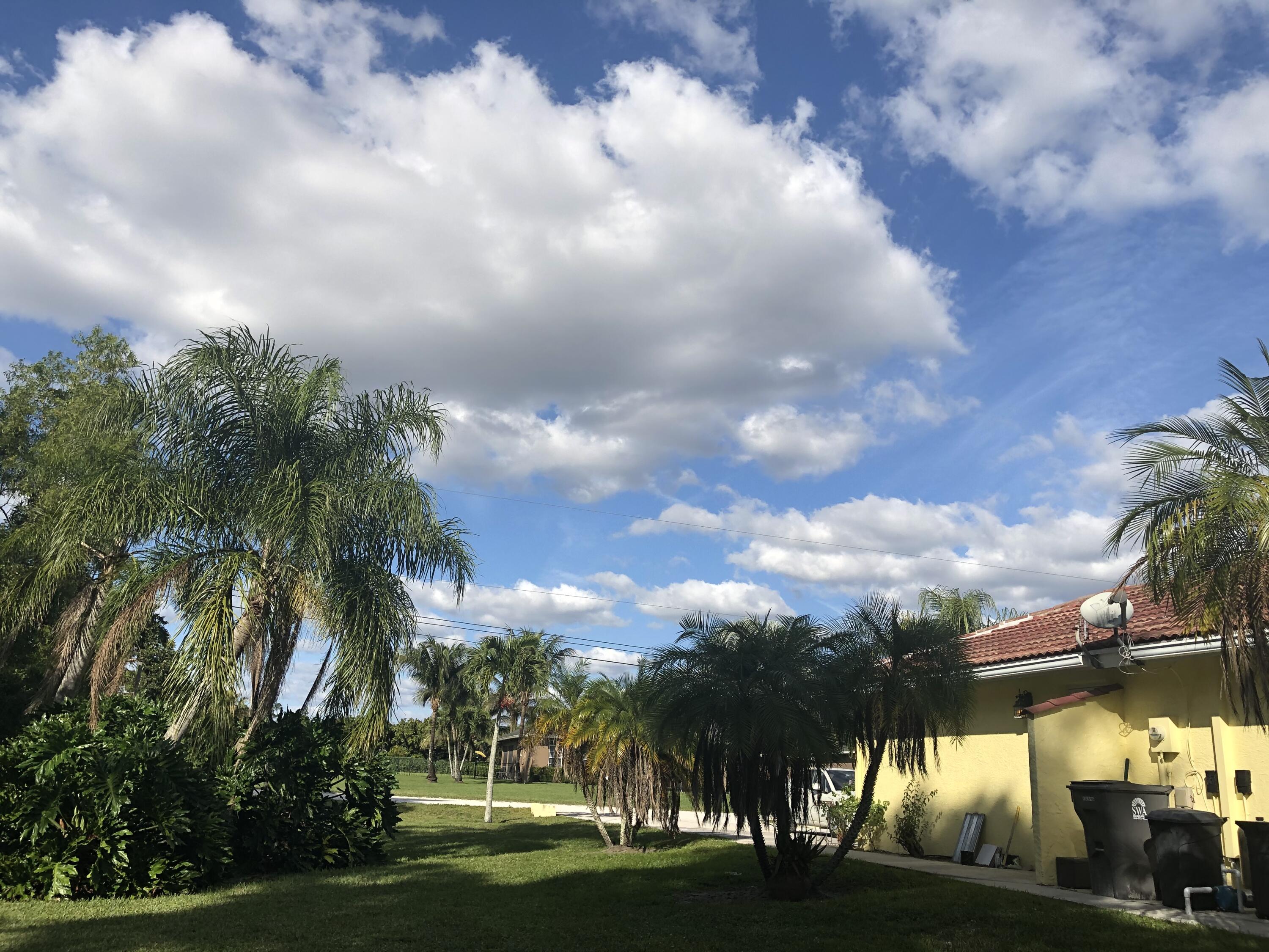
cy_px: 476
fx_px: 1026
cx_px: 634
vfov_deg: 49.7
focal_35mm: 28
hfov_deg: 63.4
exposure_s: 1/2825
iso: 20
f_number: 1.8
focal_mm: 4
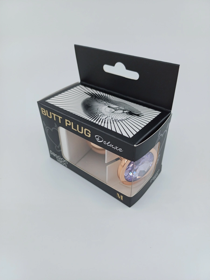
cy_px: 140
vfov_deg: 69.4
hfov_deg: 54.9
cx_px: 105
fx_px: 202
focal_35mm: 25
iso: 50
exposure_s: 1/397
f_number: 1.8
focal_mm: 4.65
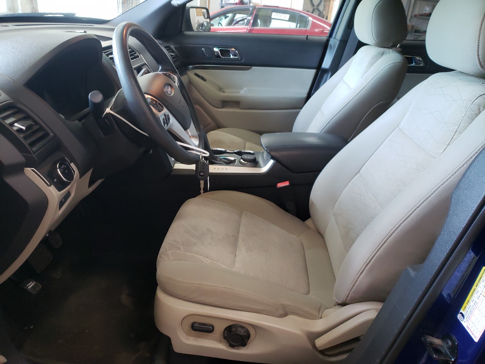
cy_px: 182
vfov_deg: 53.1
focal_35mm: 26
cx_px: 242
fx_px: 364
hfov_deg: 67.3
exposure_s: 1/60.2
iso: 228
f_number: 1.5
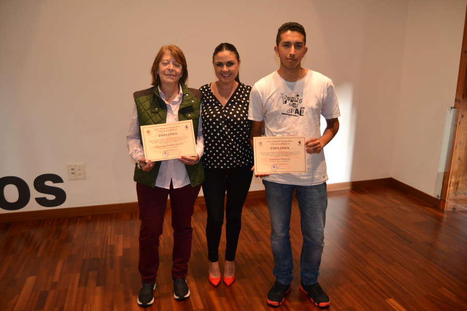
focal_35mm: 27
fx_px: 350
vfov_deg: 47.9
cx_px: 234
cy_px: 156
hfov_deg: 67.4
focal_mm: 18
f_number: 3.5
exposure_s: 1/60
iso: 1600
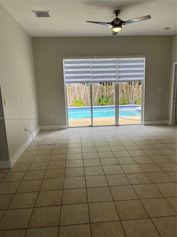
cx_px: 88
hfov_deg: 53.1
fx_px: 177
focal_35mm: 26
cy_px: 118
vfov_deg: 67.3
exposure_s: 1/340
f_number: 1.6
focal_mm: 5.1
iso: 50
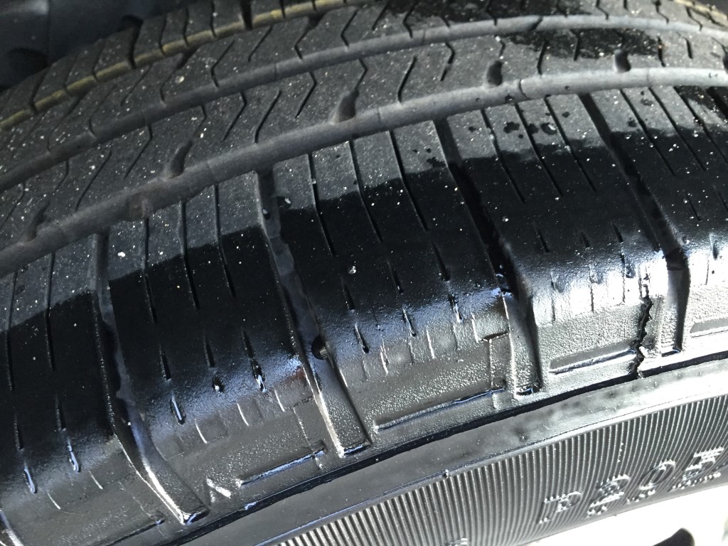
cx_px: 364
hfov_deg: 61.7
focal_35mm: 29
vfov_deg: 48.2
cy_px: 273
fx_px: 610
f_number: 2.2
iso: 160
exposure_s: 1/30
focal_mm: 4.15
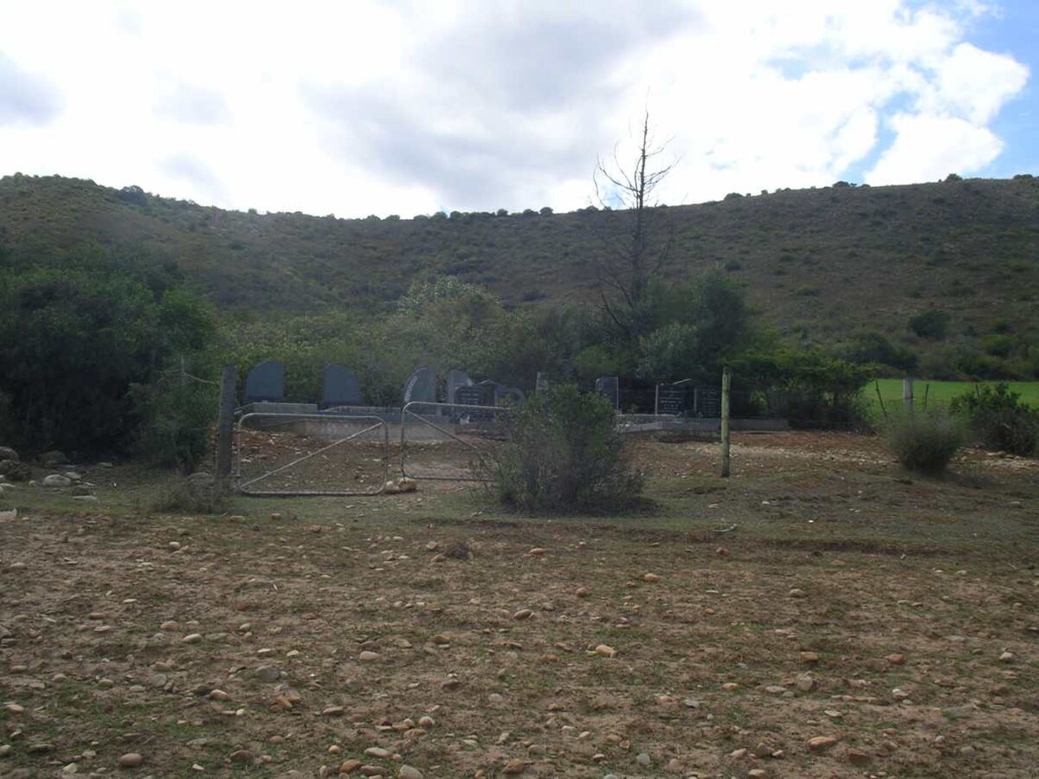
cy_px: 390
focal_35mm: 40
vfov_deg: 36.0
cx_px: 520
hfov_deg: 46.8
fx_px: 1201
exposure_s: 1/125
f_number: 7.1
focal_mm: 6.3
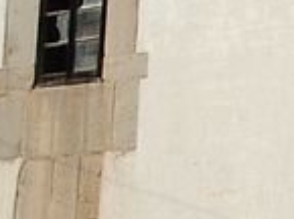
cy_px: -8
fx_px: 2101
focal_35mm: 248
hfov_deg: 7.9
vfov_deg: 5.9
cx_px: 391
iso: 50
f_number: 4.3
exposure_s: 1/250
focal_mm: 5.8
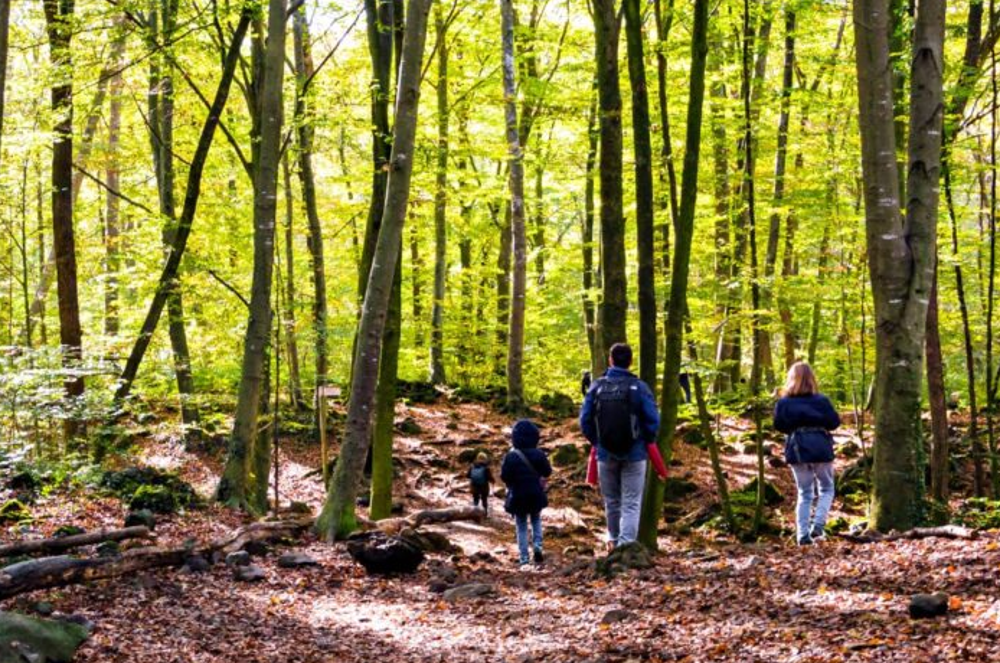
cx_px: 305
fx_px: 1798
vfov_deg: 20.8
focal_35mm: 65
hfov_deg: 30.8
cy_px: 191
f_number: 4.5
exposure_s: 1/80
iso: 400
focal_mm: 25
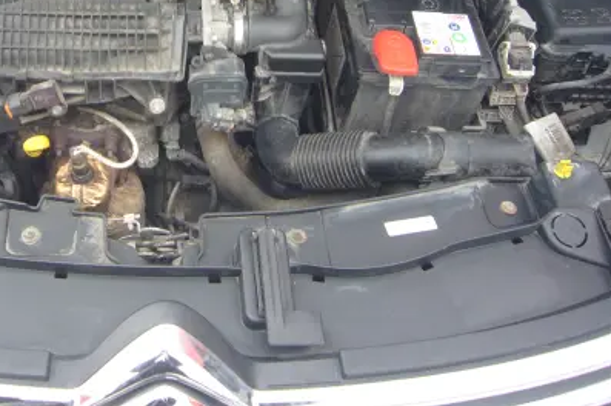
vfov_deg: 27.6
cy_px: 40
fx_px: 797
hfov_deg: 40.7
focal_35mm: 47
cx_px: 148
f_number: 2.8
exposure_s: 1/15
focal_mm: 4.6
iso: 100
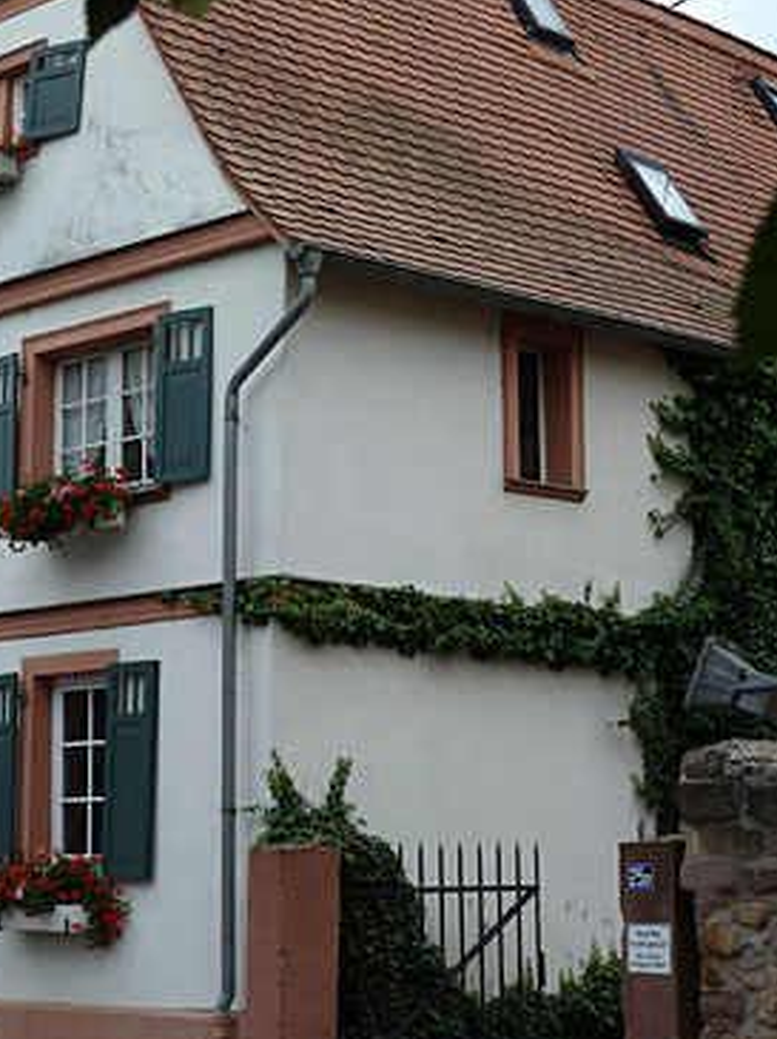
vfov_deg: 24.7
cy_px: 524
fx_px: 2368
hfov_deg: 18.6
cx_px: 347
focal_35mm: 79
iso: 80
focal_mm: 7.9
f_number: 4
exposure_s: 1/250
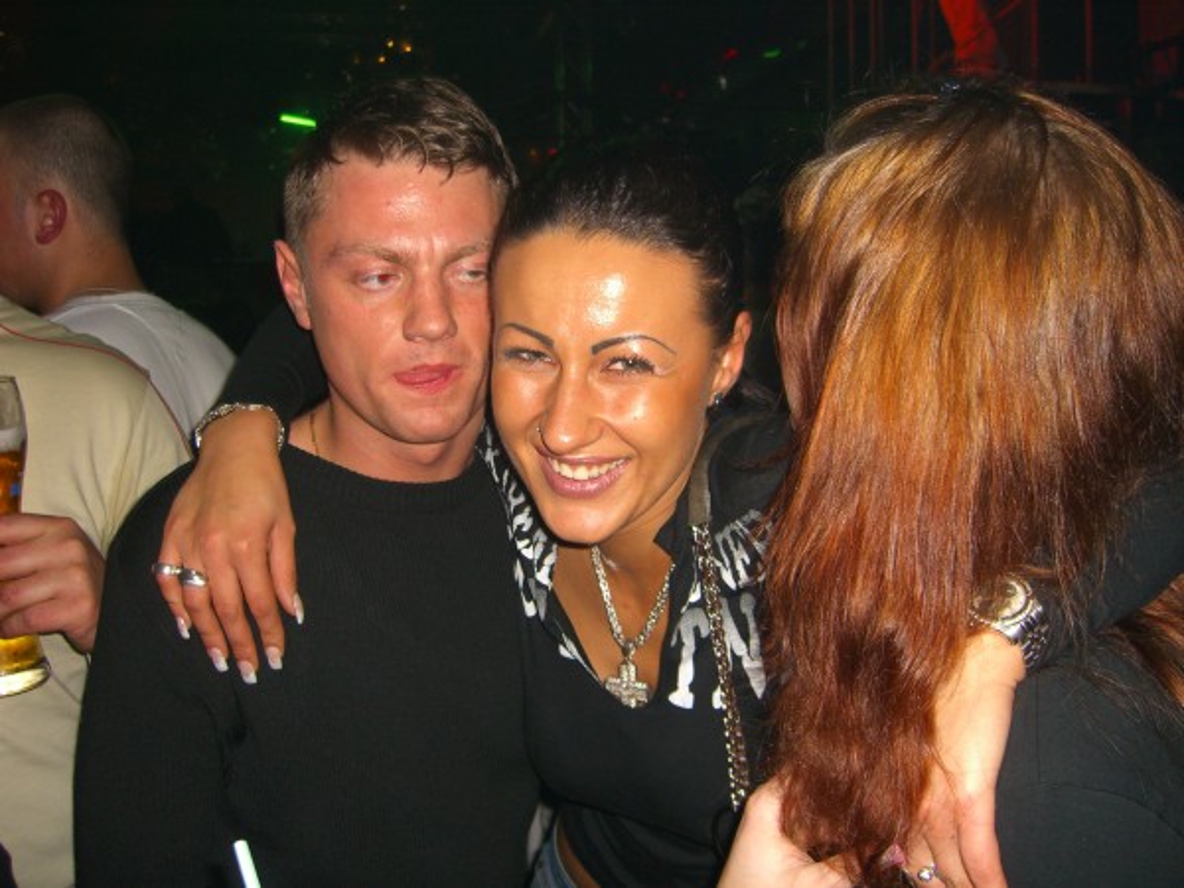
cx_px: 592
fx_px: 1300
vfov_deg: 37.7
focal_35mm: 38
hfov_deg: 49.0
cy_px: 444
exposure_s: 1/60
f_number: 2.8
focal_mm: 7.9
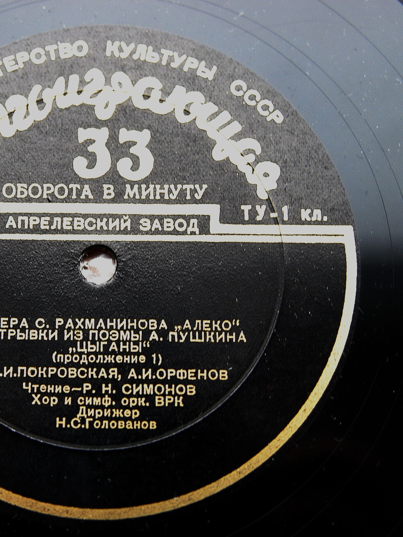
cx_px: 89
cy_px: 271
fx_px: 1191
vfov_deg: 25.4
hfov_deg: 19.0
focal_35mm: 77
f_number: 3.3
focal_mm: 35
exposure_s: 1/40
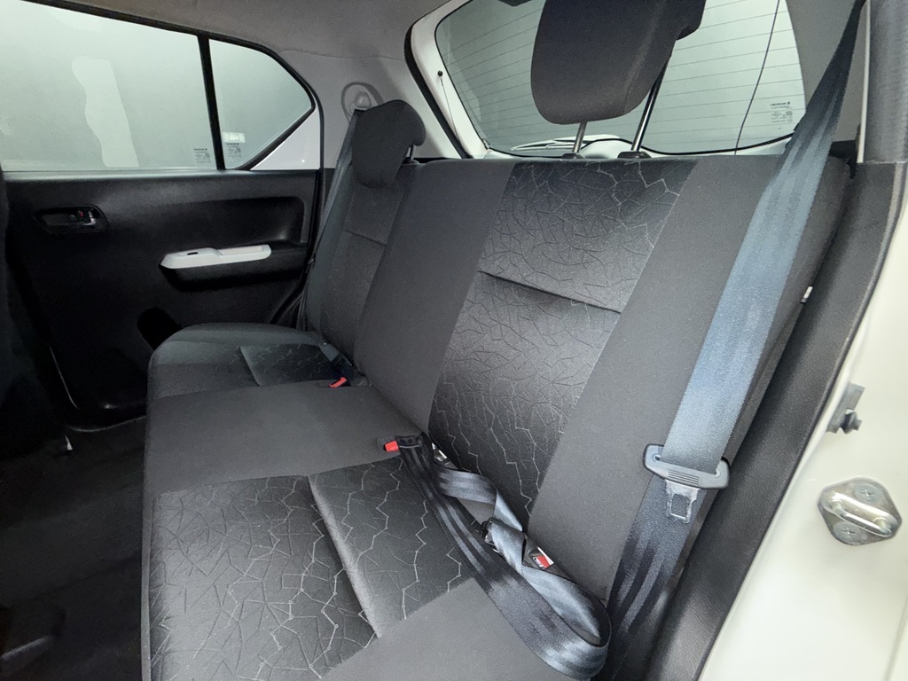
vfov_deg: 85.7
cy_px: 340
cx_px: 454
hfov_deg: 102.1
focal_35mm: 14
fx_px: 367
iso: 320
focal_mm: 2.22
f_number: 2.2
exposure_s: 1/33
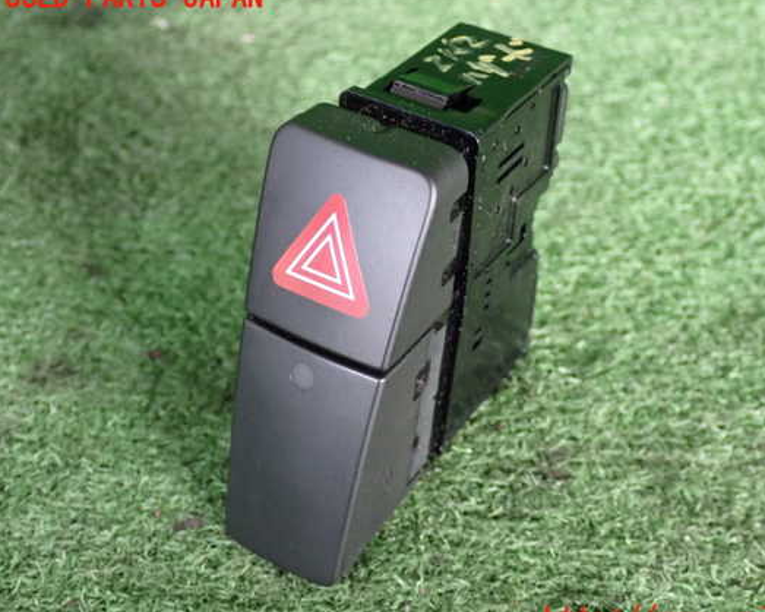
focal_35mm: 56
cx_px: 436
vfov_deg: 27.1
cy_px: 309
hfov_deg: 33.5
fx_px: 1267
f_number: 3.2
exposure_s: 1/40
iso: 800
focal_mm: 9.01
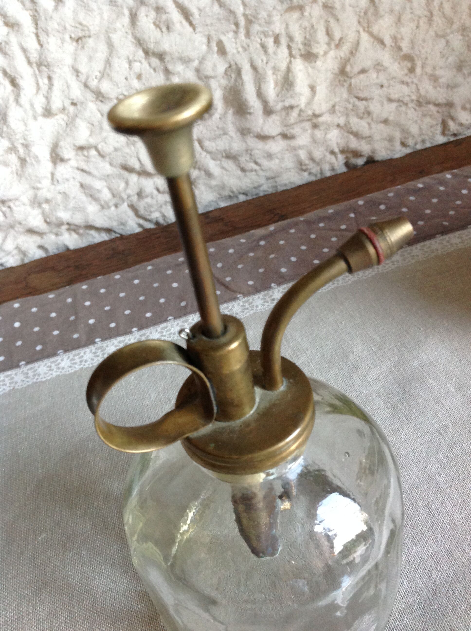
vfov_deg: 52.7
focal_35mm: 35
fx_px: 637
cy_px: 316
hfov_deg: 40.6
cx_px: 236
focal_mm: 4.28
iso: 200
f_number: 2.4
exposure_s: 1/15
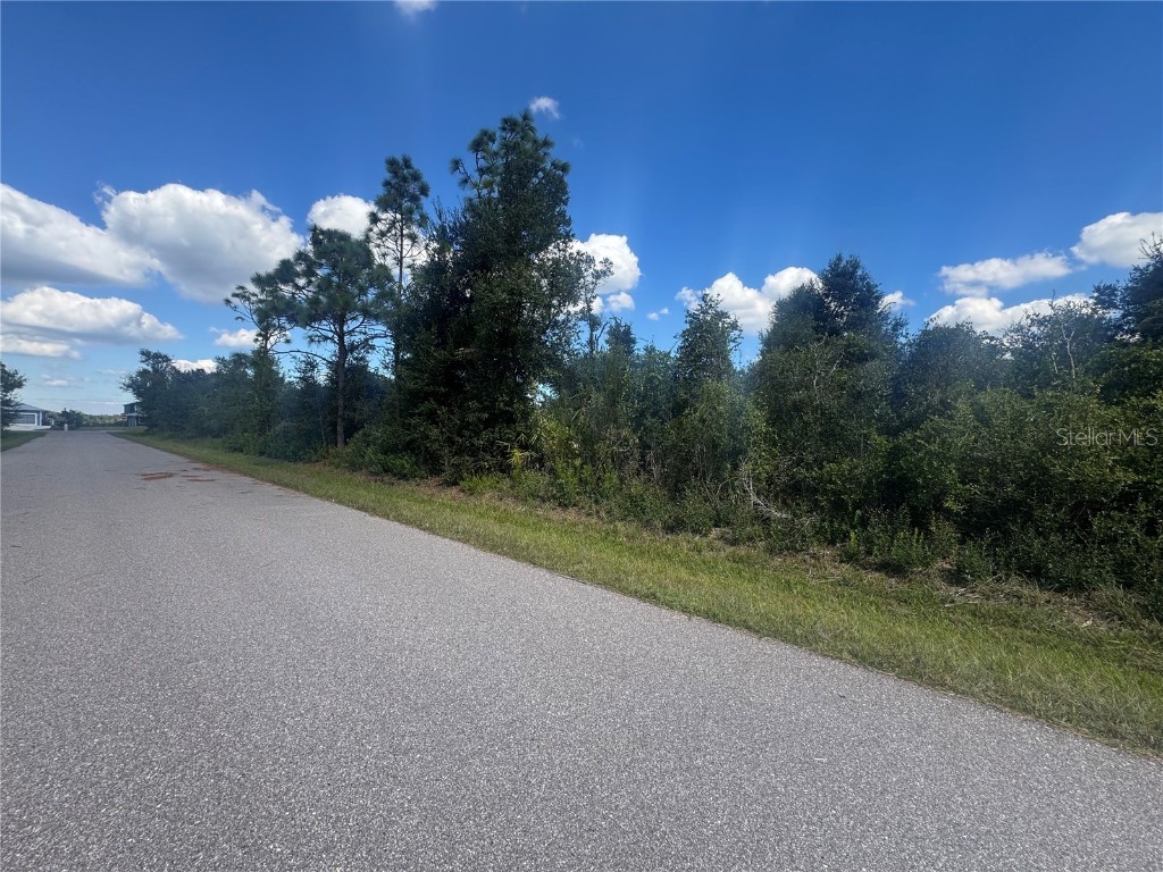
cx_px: 582
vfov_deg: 85.7
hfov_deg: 102.1
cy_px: 436
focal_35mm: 14
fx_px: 470
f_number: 2.2
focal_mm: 2.22
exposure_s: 1/700
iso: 50
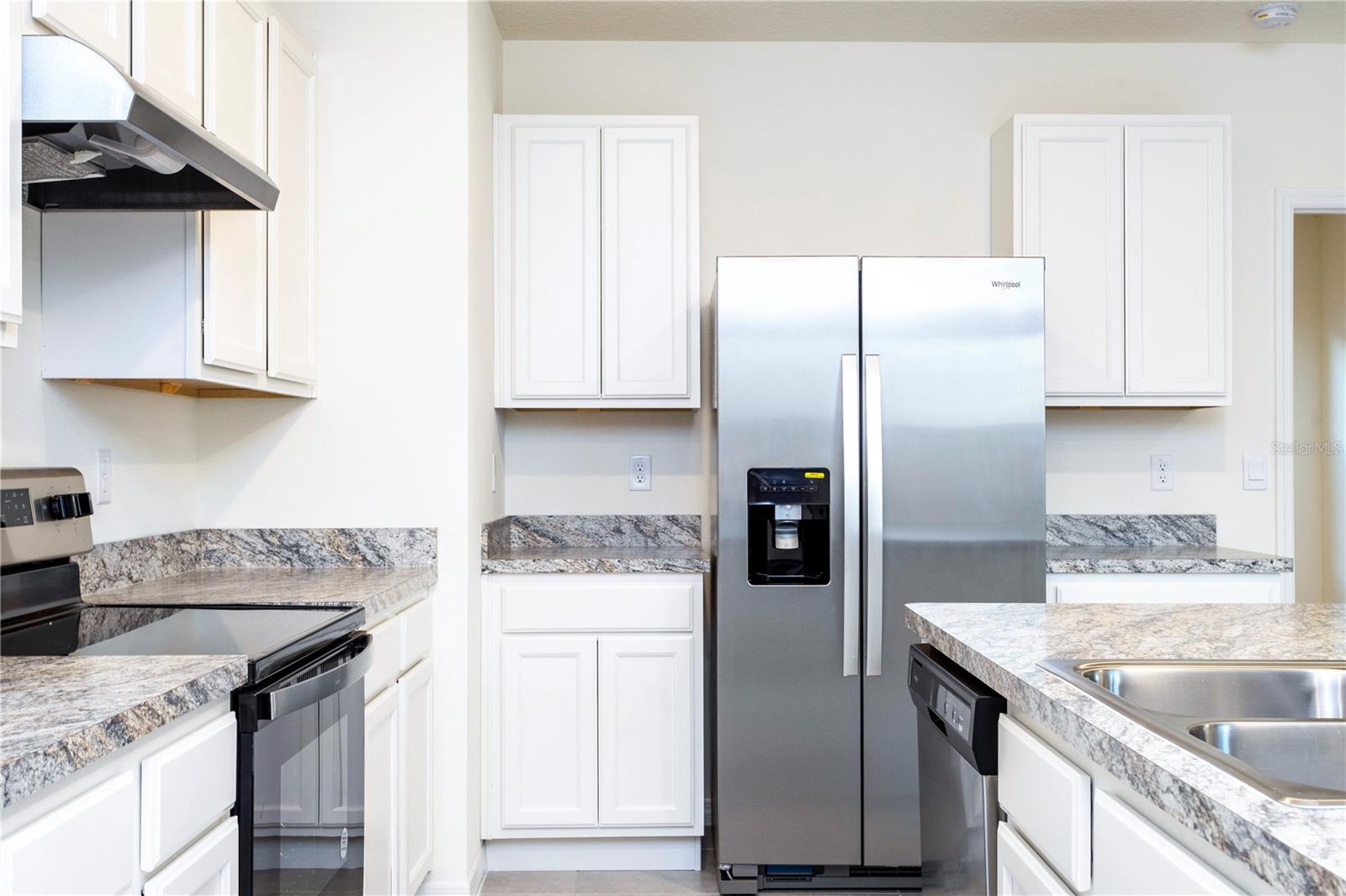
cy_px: 448
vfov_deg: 35.9
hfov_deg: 51.9
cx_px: 673
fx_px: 1383
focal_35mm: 37
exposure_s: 1/8
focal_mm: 37
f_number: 11
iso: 800
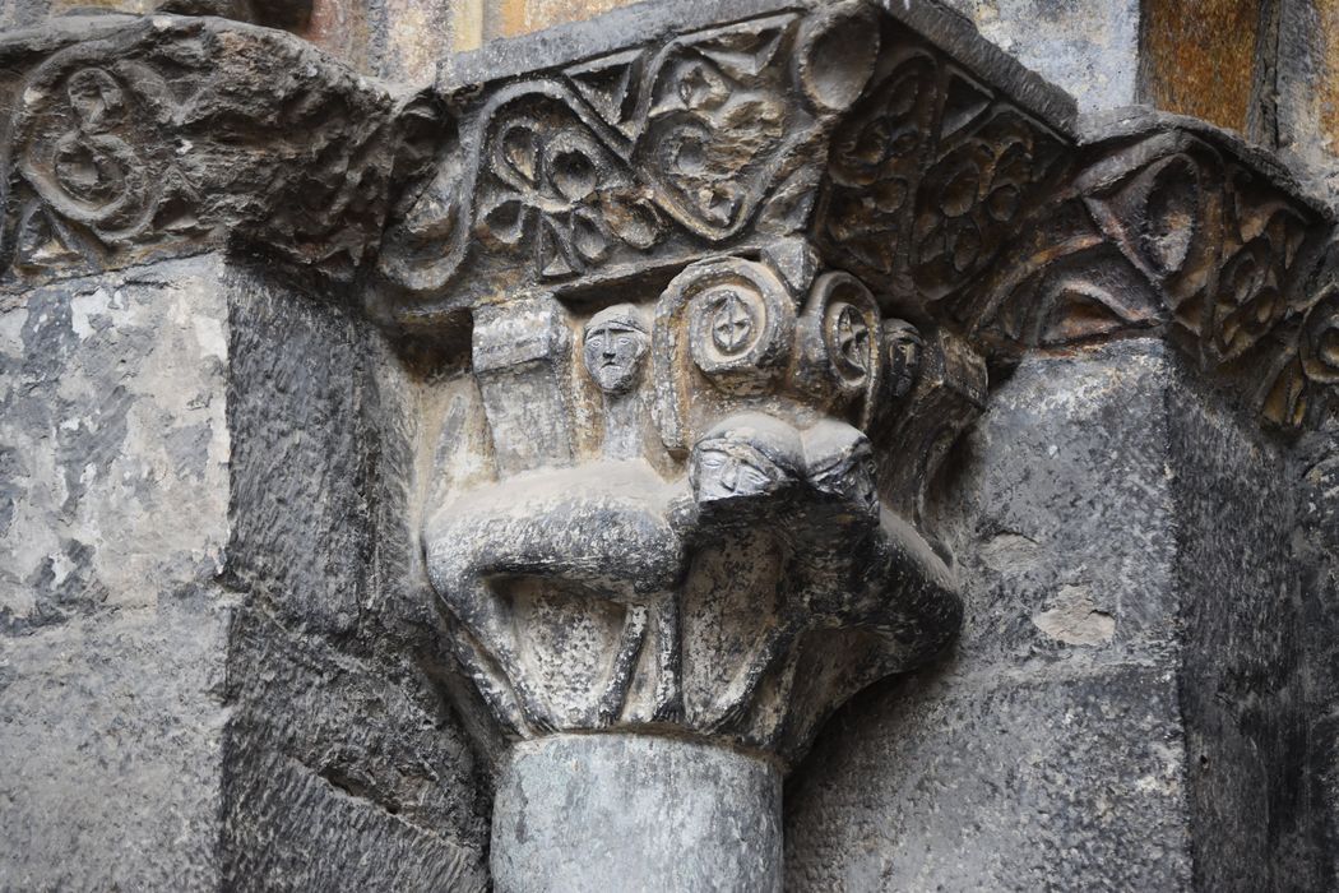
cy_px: 446
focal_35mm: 128
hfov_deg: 16.1
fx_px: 4742
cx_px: 670
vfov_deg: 10.8
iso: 1000
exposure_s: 1/125
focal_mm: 85
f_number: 4.5
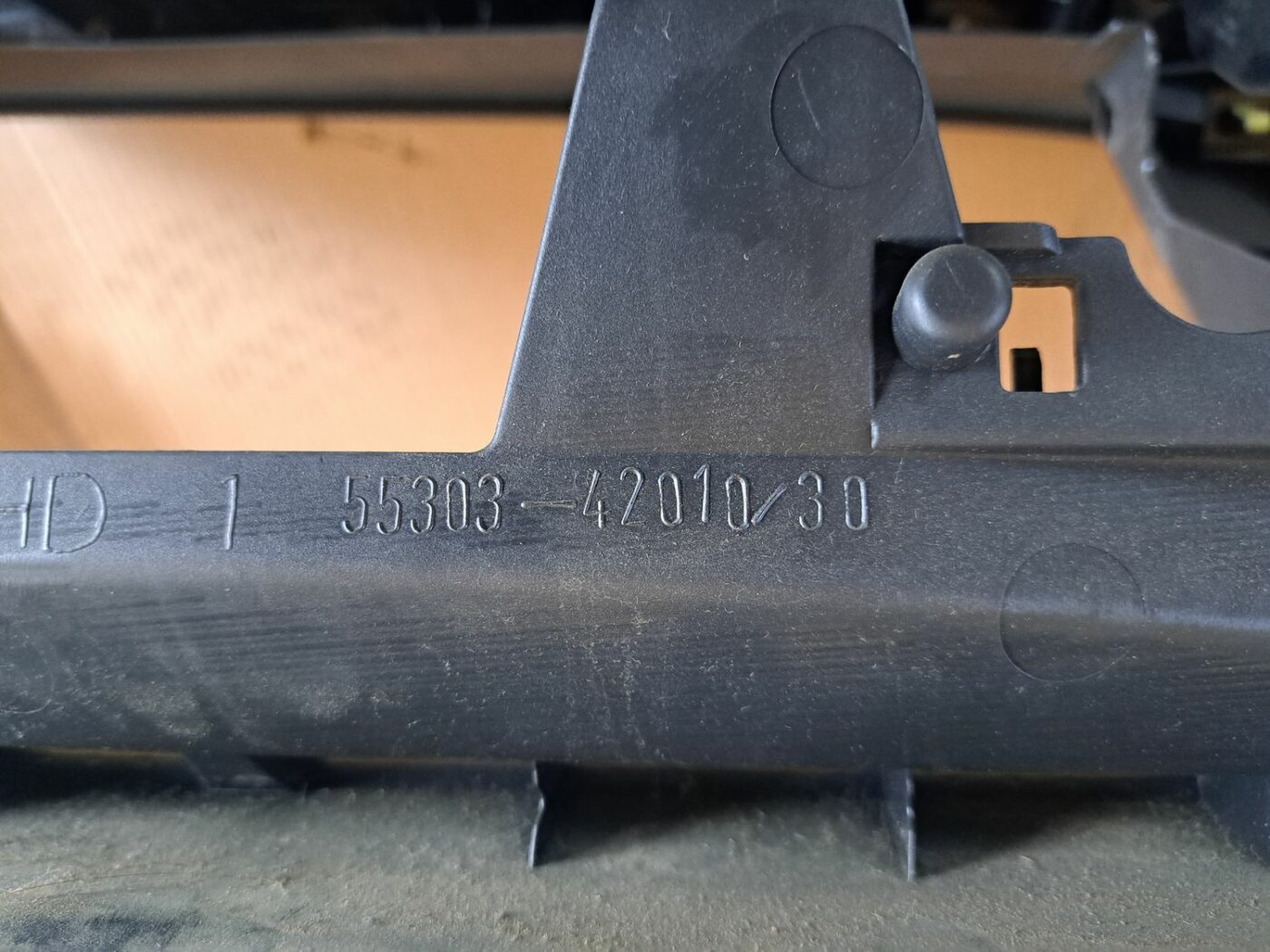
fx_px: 881
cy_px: 476
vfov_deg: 56.8
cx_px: 635
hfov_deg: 71.6
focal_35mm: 24
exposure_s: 1/60
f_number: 1.8
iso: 500
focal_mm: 5.23
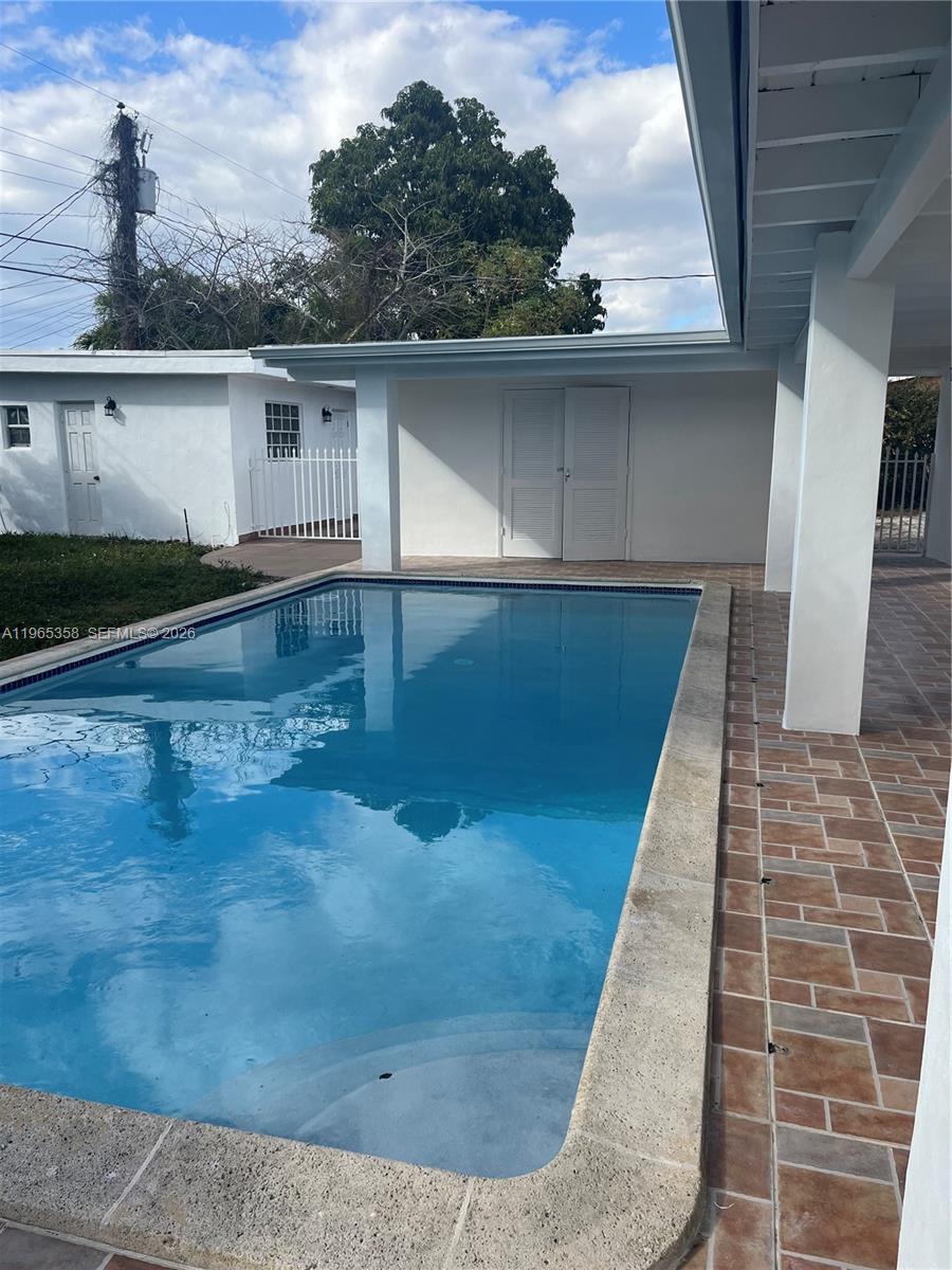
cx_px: 476
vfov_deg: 67.3
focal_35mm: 26
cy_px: 635
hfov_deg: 53.1
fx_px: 953
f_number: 1.6
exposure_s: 1/2179
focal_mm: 5.1
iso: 50
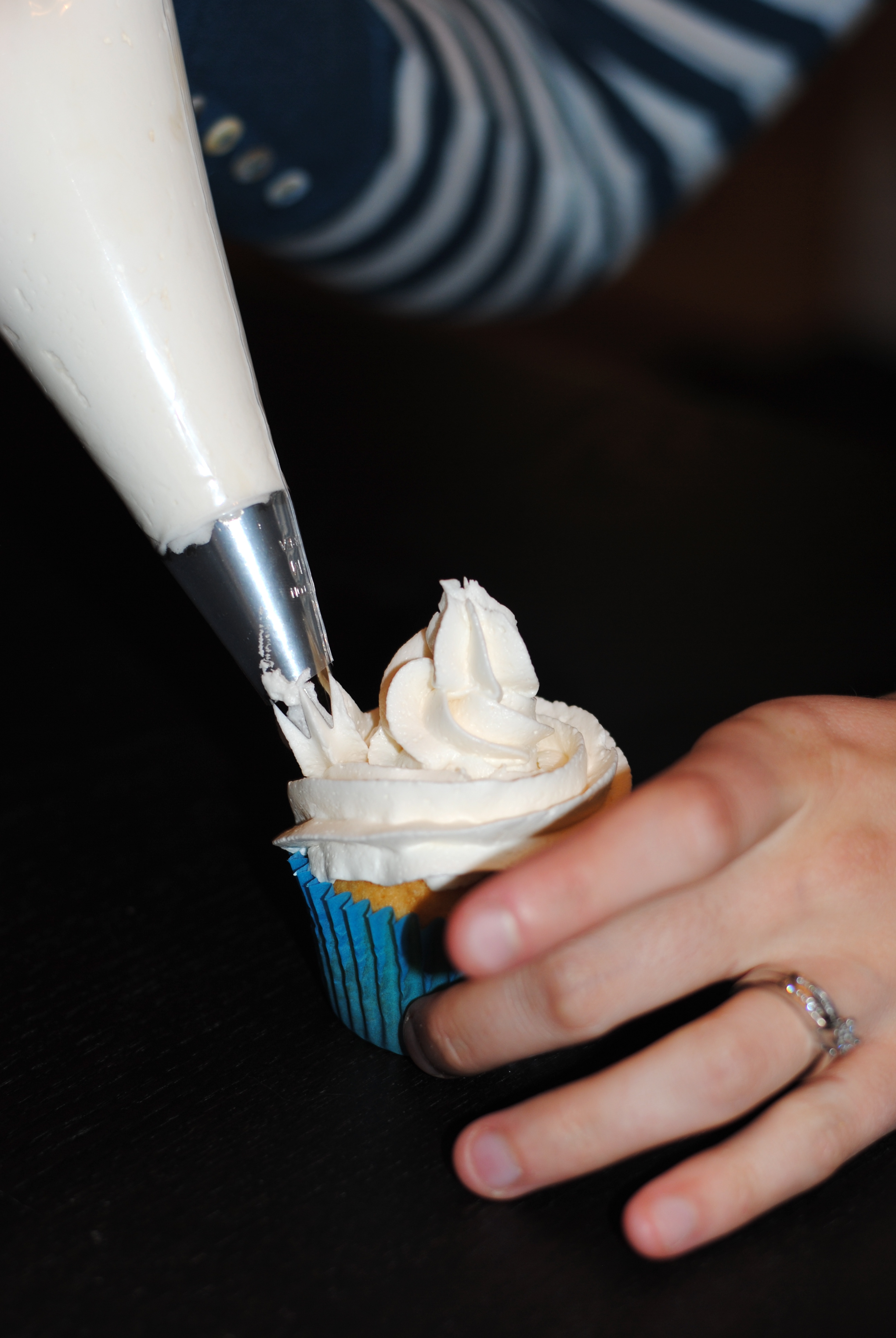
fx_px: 2792
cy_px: 669
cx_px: 448
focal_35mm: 75
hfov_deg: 18.2
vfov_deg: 27.0
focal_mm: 50
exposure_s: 1/60
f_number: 2.8
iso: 100
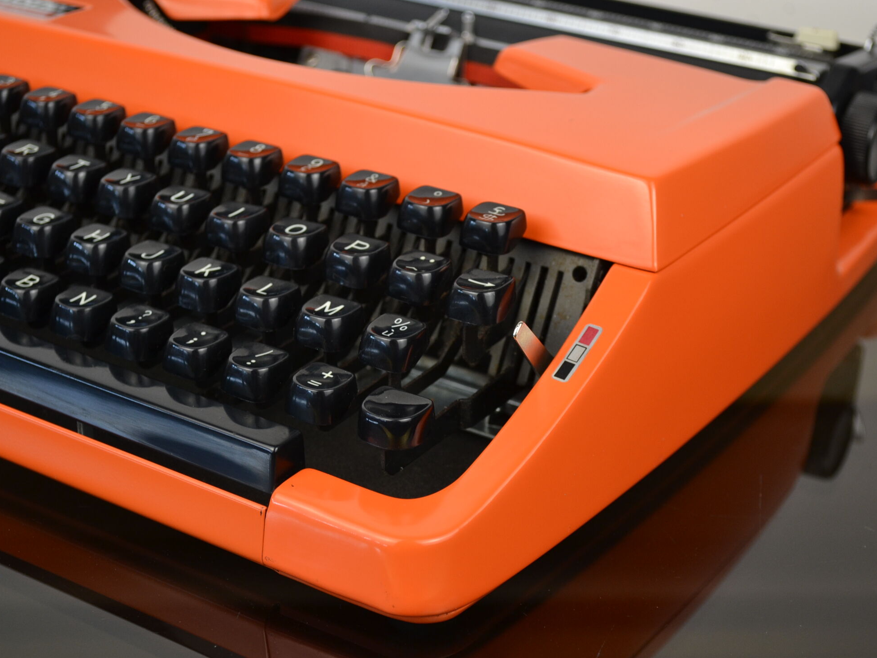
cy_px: 333
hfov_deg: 28.5
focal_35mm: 68
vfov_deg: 21.6
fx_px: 1723
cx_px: 478
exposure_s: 1/100
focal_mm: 40
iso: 400
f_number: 5.3
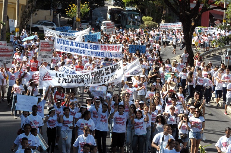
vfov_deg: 13.0
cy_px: 76
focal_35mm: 105
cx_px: 116
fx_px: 673
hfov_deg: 19.5
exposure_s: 1/100
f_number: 14
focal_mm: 70
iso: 320
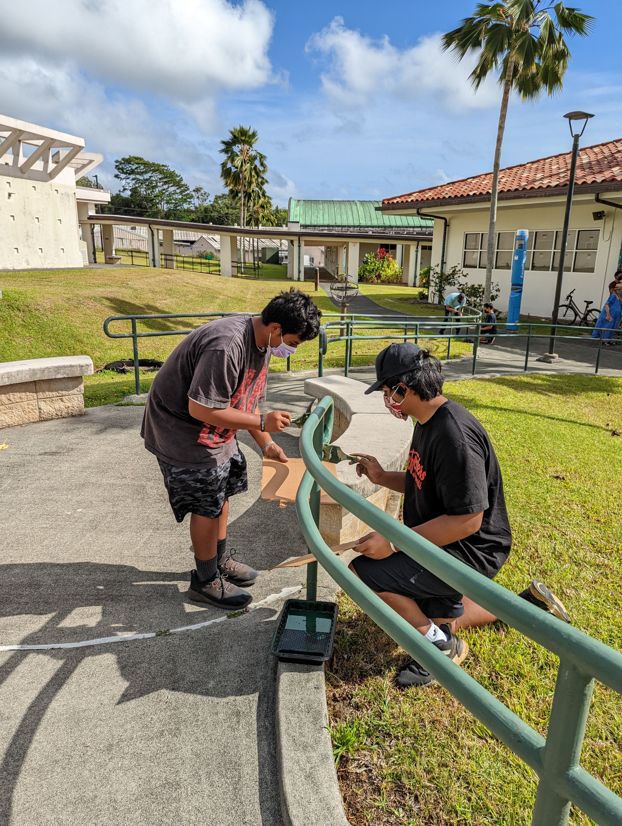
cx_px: 311
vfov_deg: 71.5
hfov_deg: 56.9
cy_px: 413
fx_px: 574
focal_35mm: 24
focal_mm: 6.81
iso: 40
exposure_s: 1/2217
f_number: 1.85
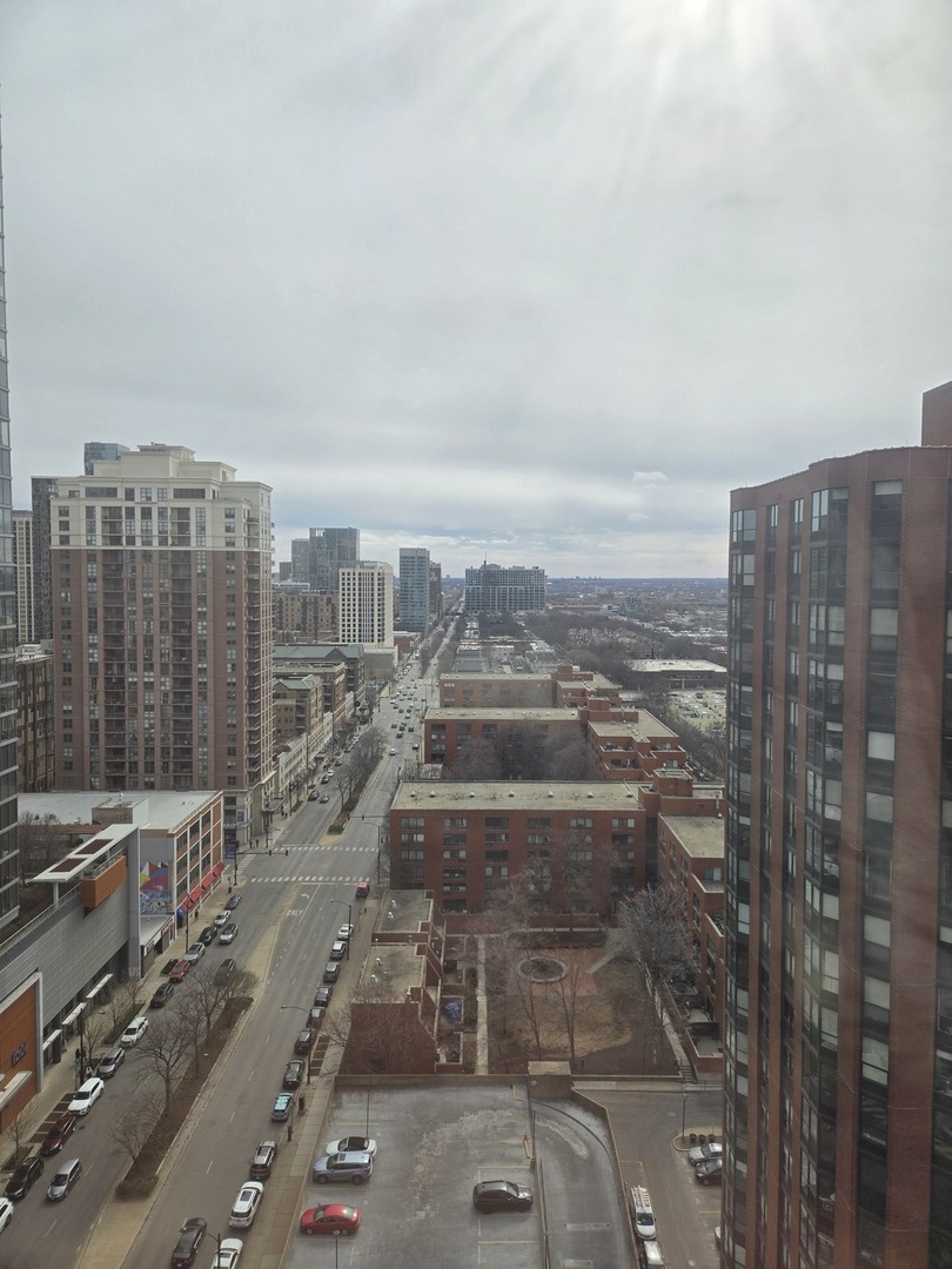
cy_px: 634
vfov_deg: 73.9
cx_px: 476
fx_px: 843
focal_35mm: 23
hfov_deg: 58.9
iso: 25
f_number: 1.8
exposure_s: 1/4032
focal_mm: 5.4
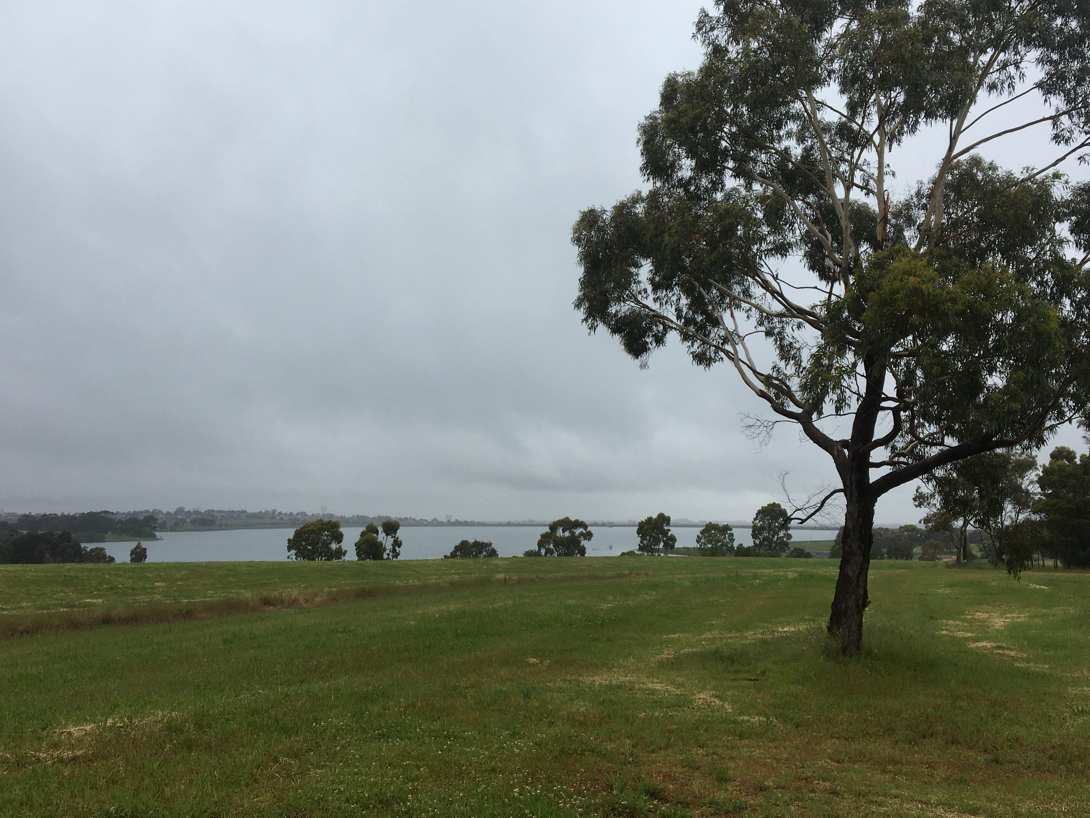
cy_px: 369
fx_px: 1071
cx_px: 522
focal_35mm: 34
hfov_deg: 53.9
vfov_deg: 41.7
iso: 25
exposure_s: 1/1202
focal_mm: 4.15
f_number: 2.2
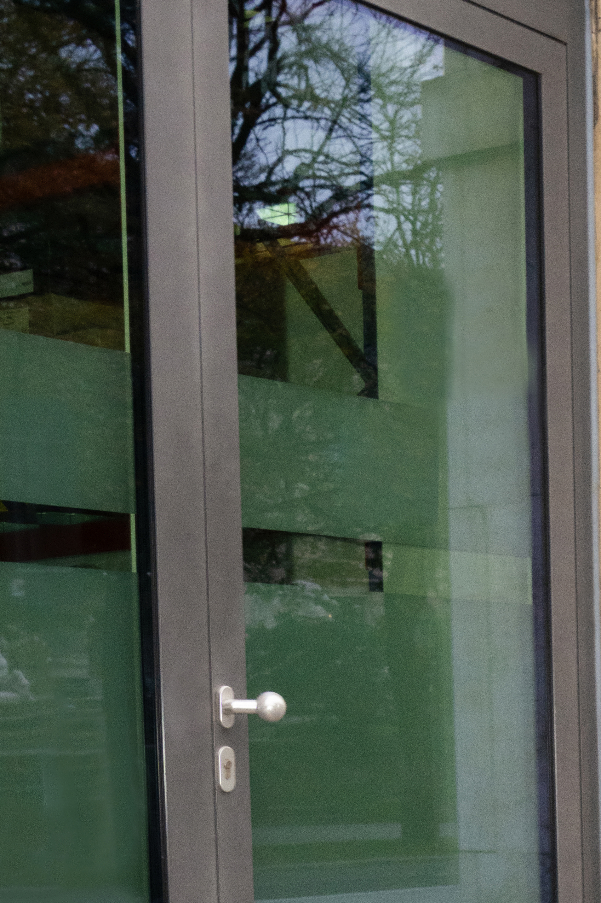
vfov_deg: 22.4
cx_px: 852
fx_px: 2079
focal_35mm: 83
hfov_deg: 15.4
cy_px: 1108
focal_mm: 25
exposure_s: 1/250
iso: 1600
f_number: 8
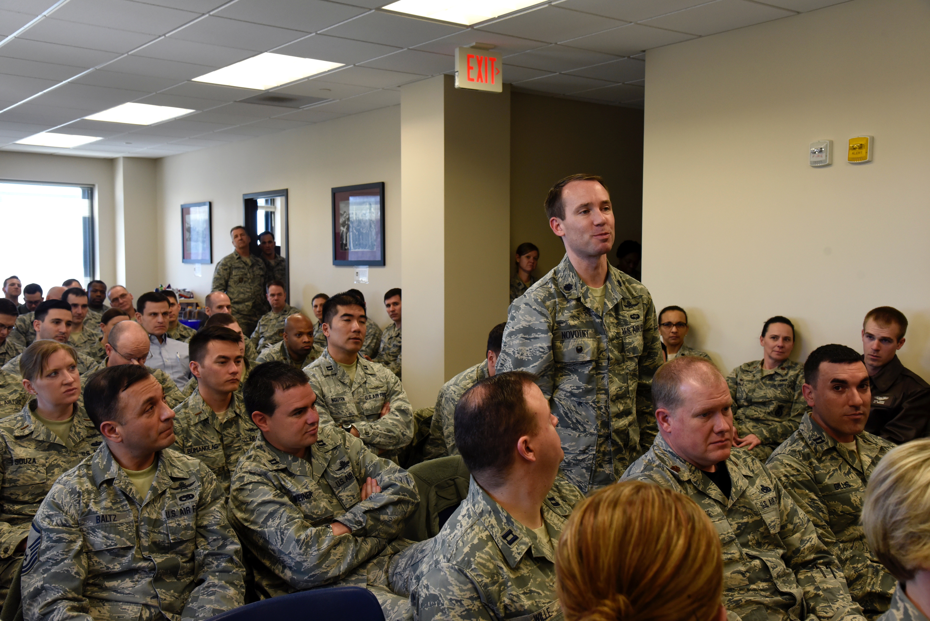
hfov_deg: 50.7
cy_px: 310
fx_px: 982
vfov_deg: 35.1
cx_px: 465
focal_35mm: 38
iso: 1800
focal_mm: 38
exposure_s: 1/100
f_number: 7.1
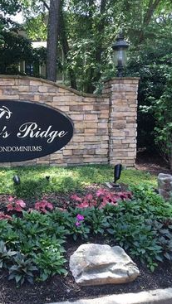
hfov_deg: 26.8
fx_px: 348
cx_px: 15
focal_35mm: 43
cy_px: 153
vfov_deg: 47.3
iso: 32
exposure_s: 1/121
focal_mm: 4.15
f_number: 2.2
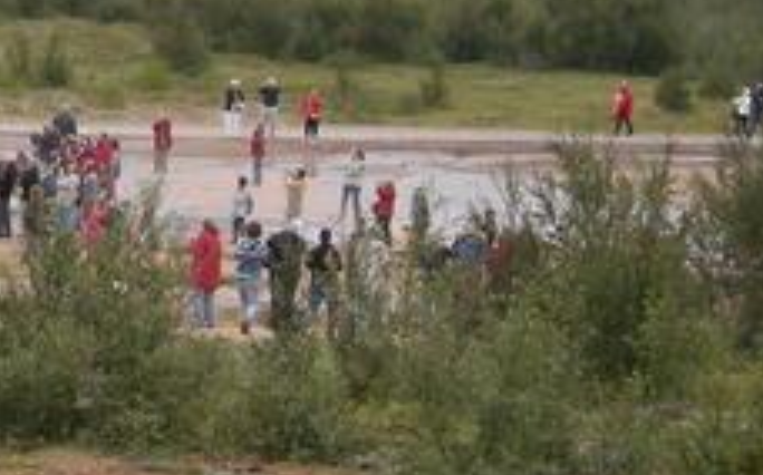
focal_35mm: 353
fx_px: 7333
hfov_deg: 5.9
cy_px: 134
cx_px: -64
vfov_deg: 3.7
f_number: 4.3
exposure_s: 1/152
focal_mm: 15.7
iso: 100
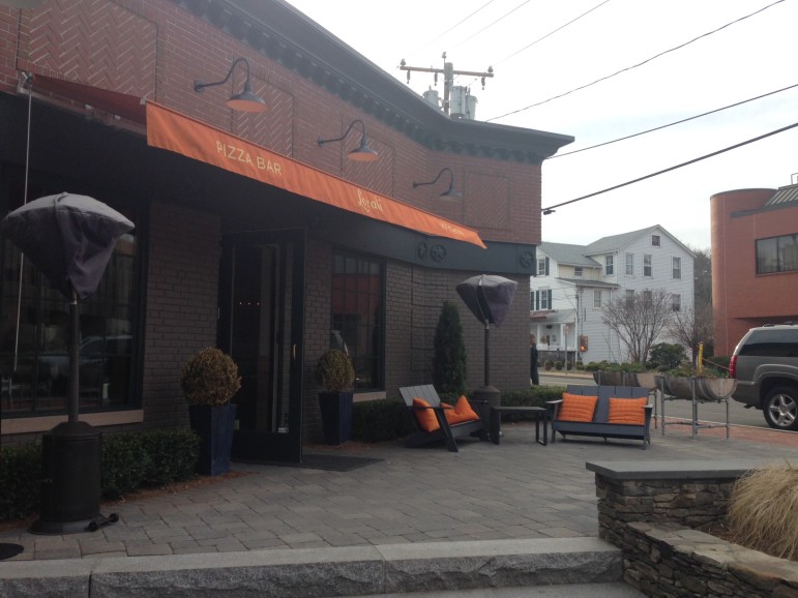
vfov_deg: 42.9
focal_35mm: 33
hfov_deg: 55.4
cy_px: 299
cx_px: 399
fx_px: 761
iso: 50
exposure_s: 1/497
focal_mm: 4.12
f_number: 2.4
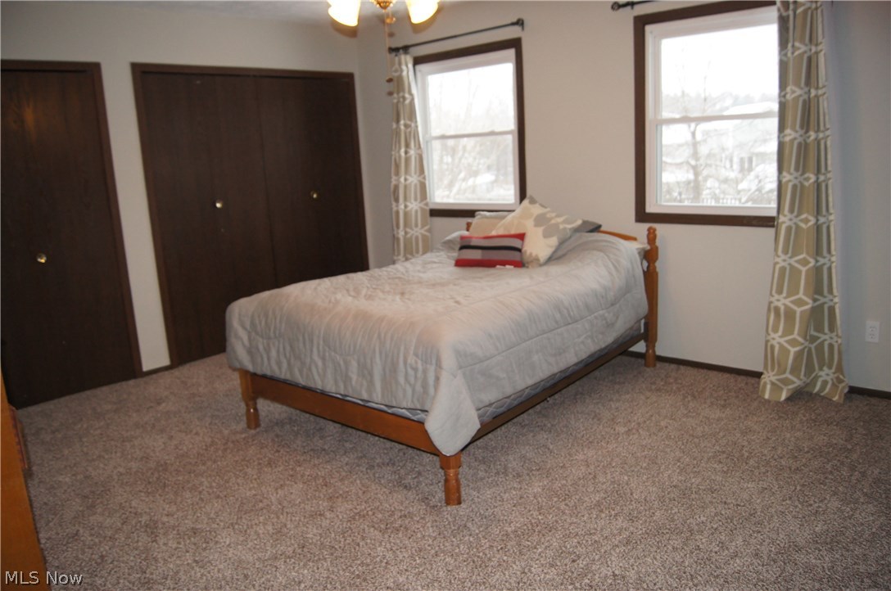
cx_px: 446
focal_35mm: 27
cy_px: 296
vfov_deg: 47.8
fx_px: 667
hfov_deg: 67.5
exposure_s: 1/160
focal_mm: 18
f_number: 4
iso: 800
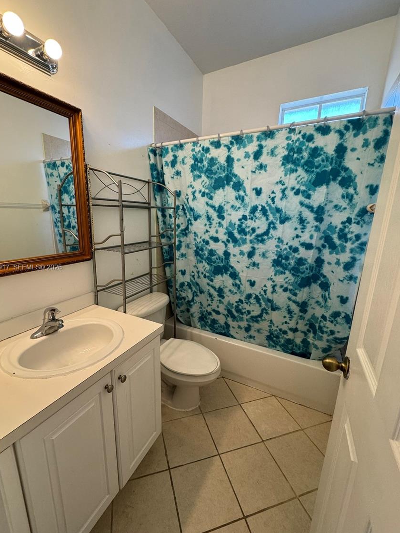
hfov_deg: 81.7
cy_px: 268
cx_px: 188
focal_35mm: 15
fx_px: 231
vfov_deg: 98.2
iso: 160
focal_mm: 2.22
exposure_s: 1/120
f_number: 2.2
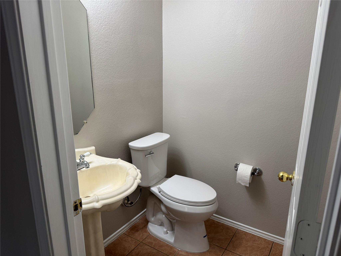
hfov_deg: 71.6
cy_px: 128
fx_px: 236
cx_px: 170
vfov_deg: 56.8
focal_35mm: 24
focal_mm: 6.76
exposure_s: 1/120
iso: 160
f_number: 1.78
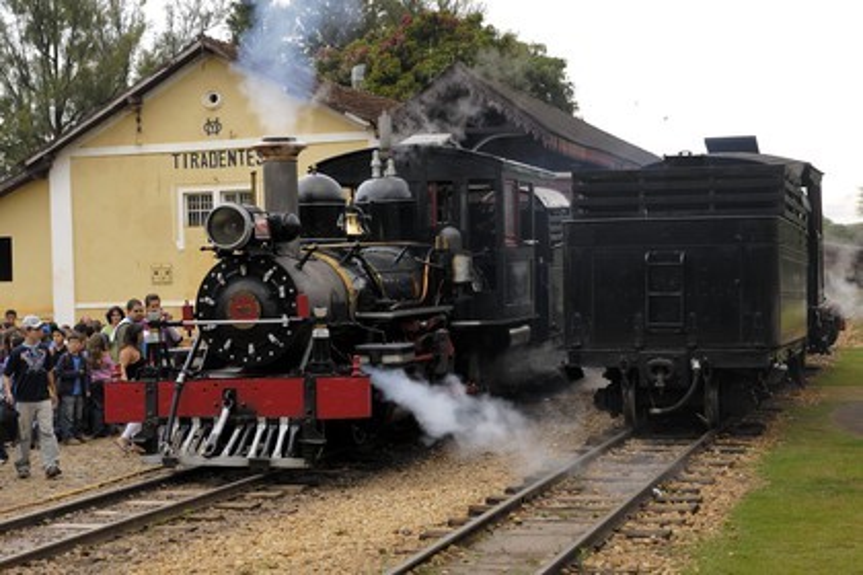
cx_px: 432
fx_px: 1510
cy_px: 288
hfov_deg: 31.9
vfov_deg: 21.6
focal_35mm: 63
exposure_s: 1/160
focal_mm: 42
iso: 100
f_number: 5.3
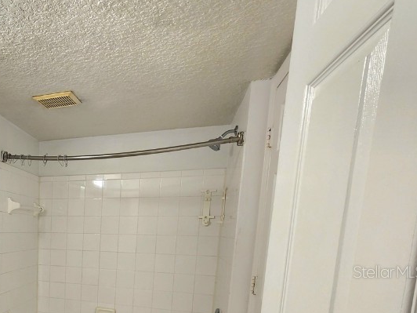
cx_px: 26
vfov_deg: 49.9
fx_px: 301
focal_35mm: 25
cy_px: 271
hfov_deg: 57.3
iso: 64
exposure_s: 1/60.2
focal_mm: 2.2
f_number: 2.2
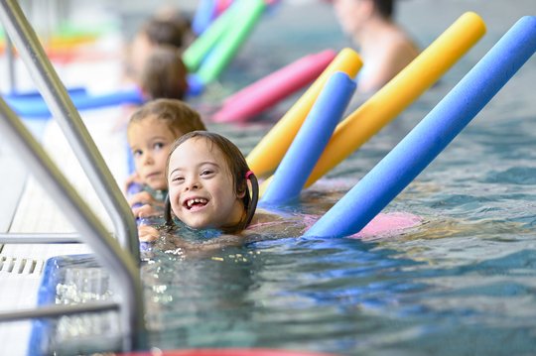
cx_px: 268
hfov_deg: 19.5
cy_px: 178
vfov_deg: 13.0
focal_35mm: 105
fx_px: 1562
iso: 5000
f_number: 2.2
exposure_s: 1/1000
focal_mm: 105
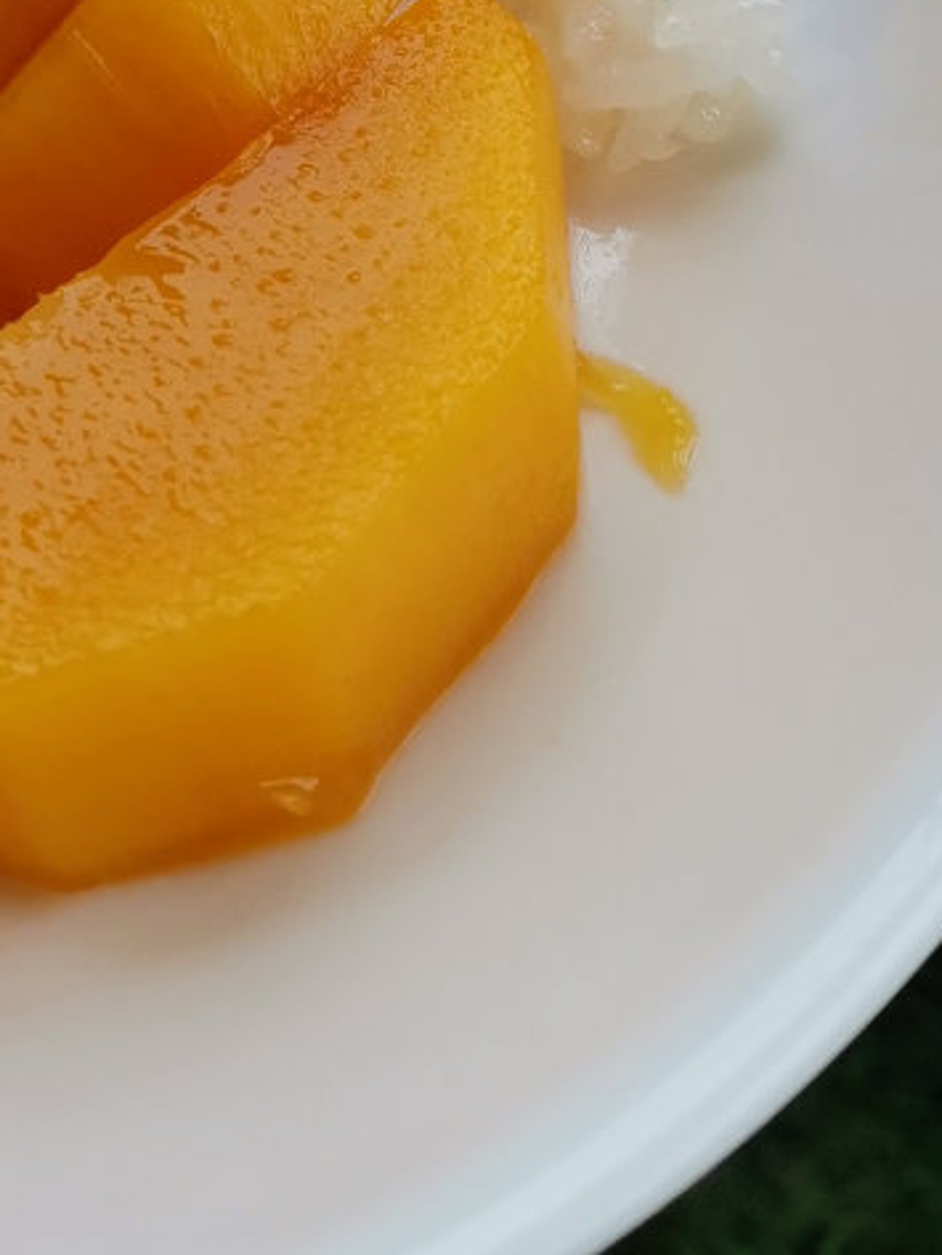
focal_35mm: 88
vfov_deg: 19.6
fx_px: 3192
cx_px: -446
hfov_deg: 15.5
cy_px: -568
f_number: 1.8
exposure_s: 1/191
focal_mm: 4.75
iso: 50
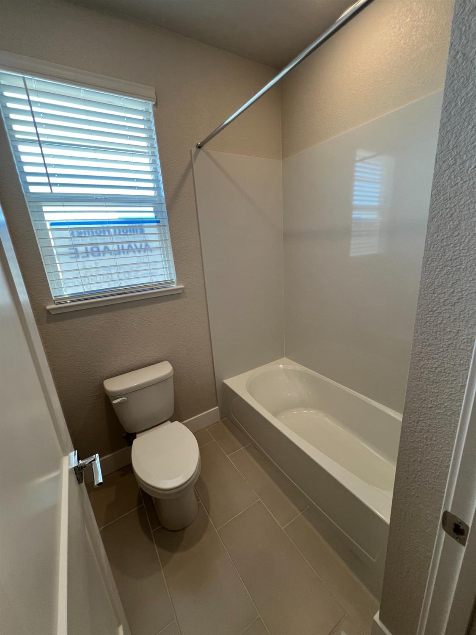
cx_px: 238
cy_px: 318
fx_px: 238
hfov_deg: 89.9
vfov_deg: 106.2
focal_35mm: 13
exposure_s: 1/120
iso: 80
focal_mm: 1.57
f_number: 1.8
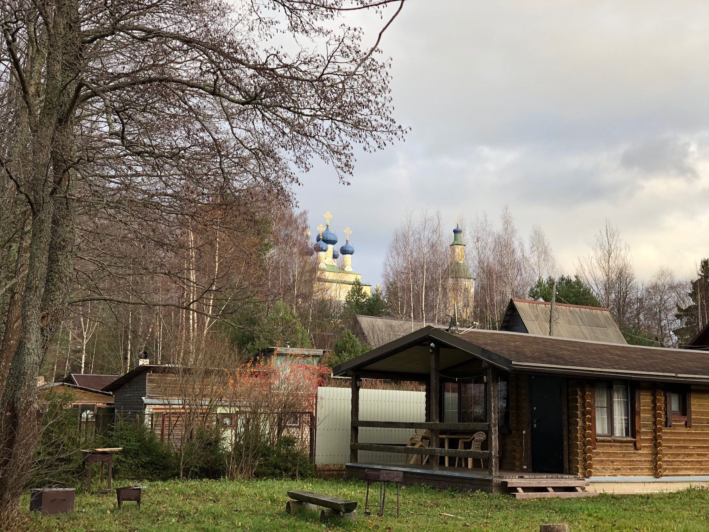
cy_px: 266
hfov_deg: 36.8
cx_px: 354
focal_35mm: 52
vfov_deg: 28.0
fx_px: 1065
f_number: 2.4
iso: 16
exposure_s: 1/287
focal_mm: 6
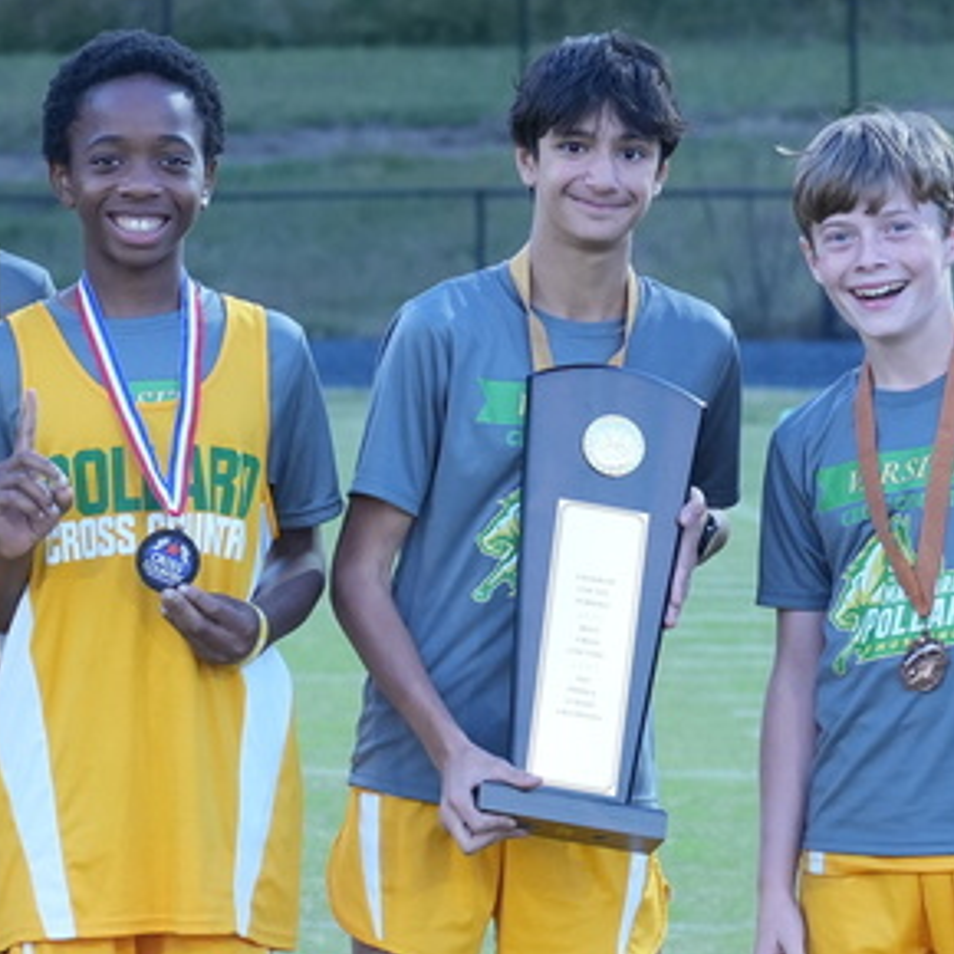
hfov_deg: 5.8
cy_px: 577
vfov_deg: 5.8
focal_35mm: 300
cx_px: 102
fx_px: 9354
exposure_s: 1/200
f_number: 6.3
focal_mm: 100
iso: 2000
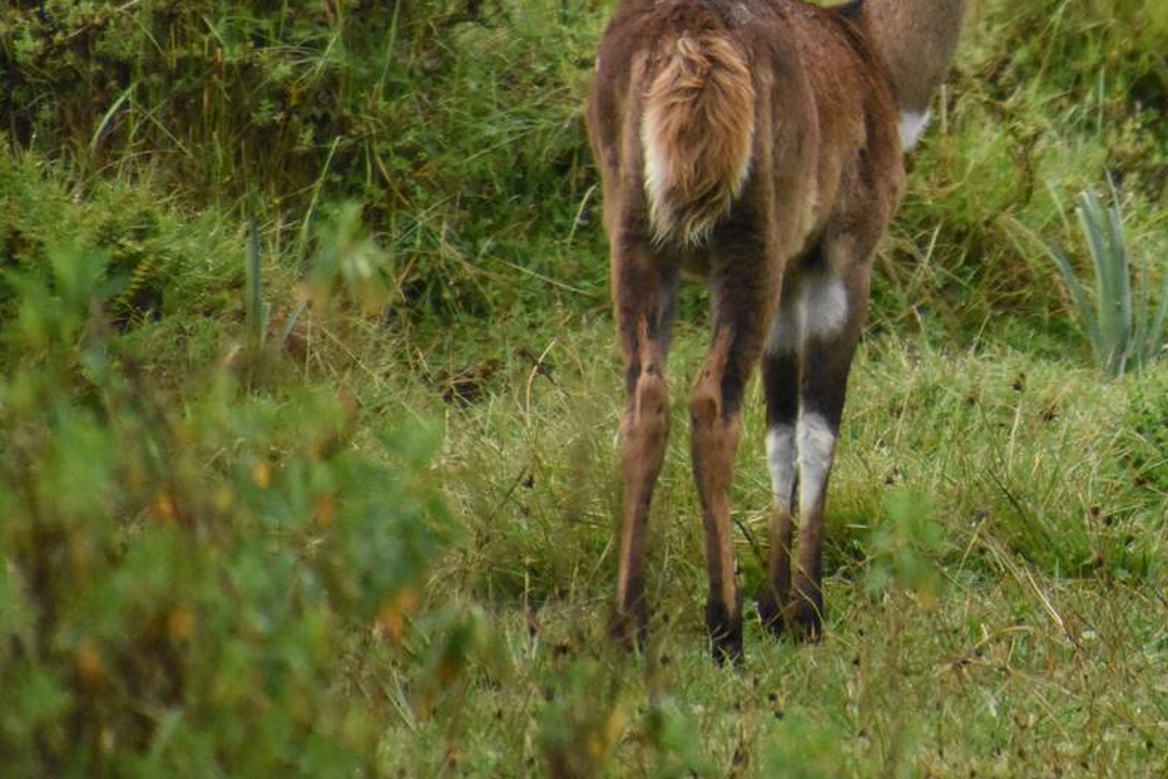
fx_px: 29717
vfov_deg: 1.5
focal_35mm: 916
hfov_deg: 2.3
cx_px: 996
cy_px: 13
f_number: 6.3
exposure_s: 1/250
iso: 5000
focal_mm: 300
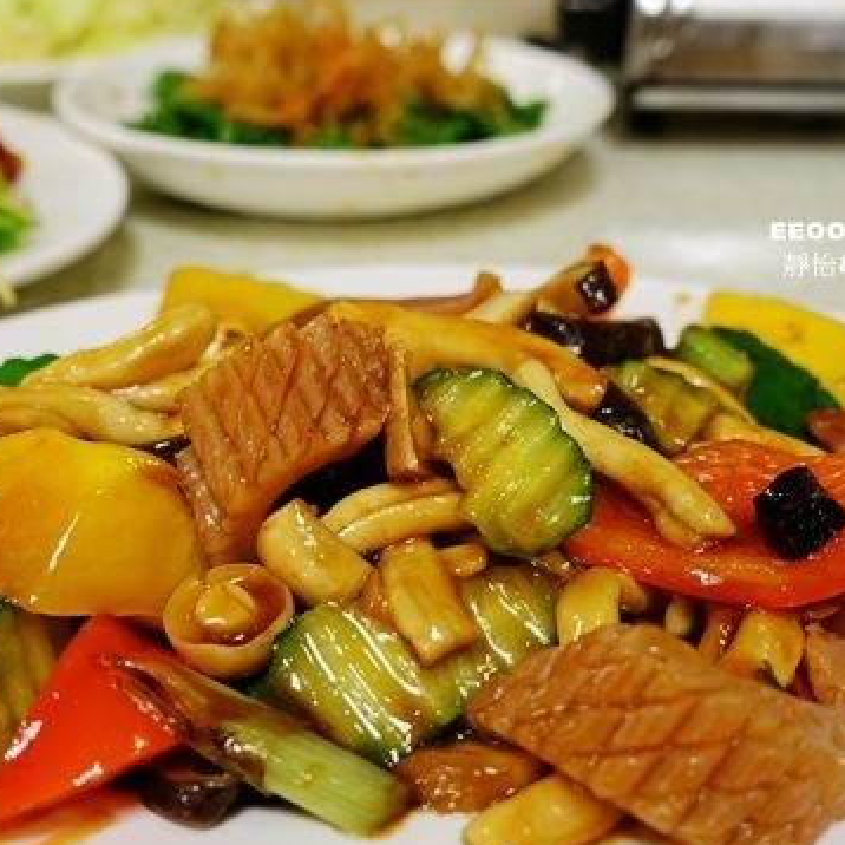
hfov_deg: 44.6
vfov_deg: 44.8
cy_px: 483
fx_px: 1022
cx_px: 316
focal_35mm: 37
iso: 125
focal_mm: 8.8
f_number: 2.5
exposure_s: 1/30
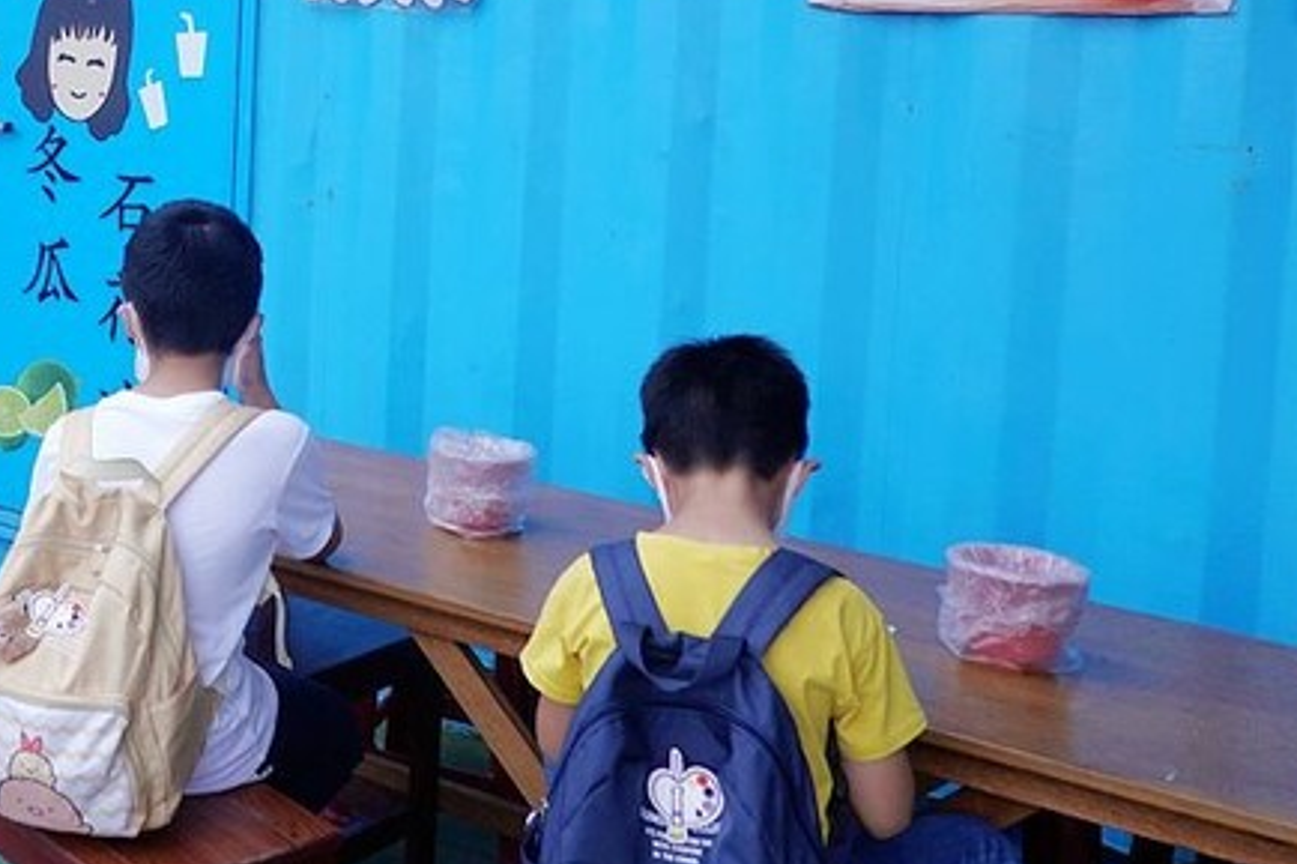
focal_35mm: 47
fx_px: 1693
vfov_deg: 28.1
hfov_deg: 37.8
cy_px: 179
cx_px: 30
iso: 400
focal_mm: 9
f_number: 2.8
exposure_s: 1/60
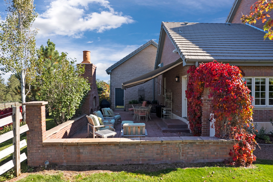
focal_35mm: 22
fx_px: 167
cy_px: 91
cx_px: 136
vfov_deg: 57.3
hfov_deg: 78.6
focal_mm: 8.38
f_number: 2.8
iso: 100
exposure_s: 1/640
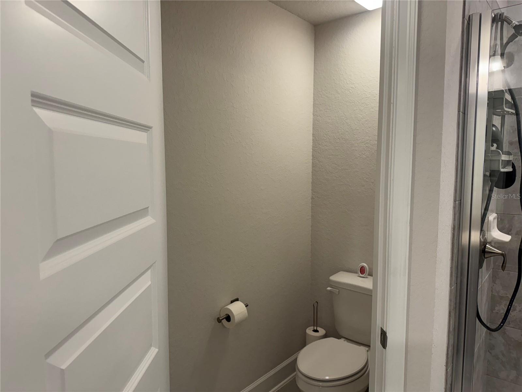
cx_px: 261
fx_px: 362
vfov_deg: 56.8
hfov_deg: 71.6
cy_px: 196
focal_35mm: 24
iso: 200
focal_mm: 6.76
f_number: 1.78
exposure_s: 1/120
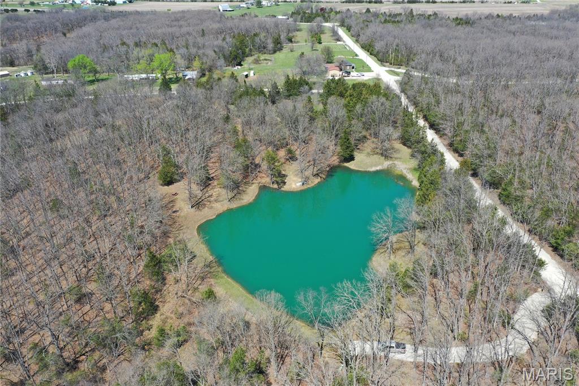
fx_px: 450
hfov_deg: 65.5
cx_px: 290
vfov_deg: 46.4
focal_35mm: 28
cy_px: 193
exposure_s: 1/320
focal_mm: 10.26
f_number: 5
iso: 100
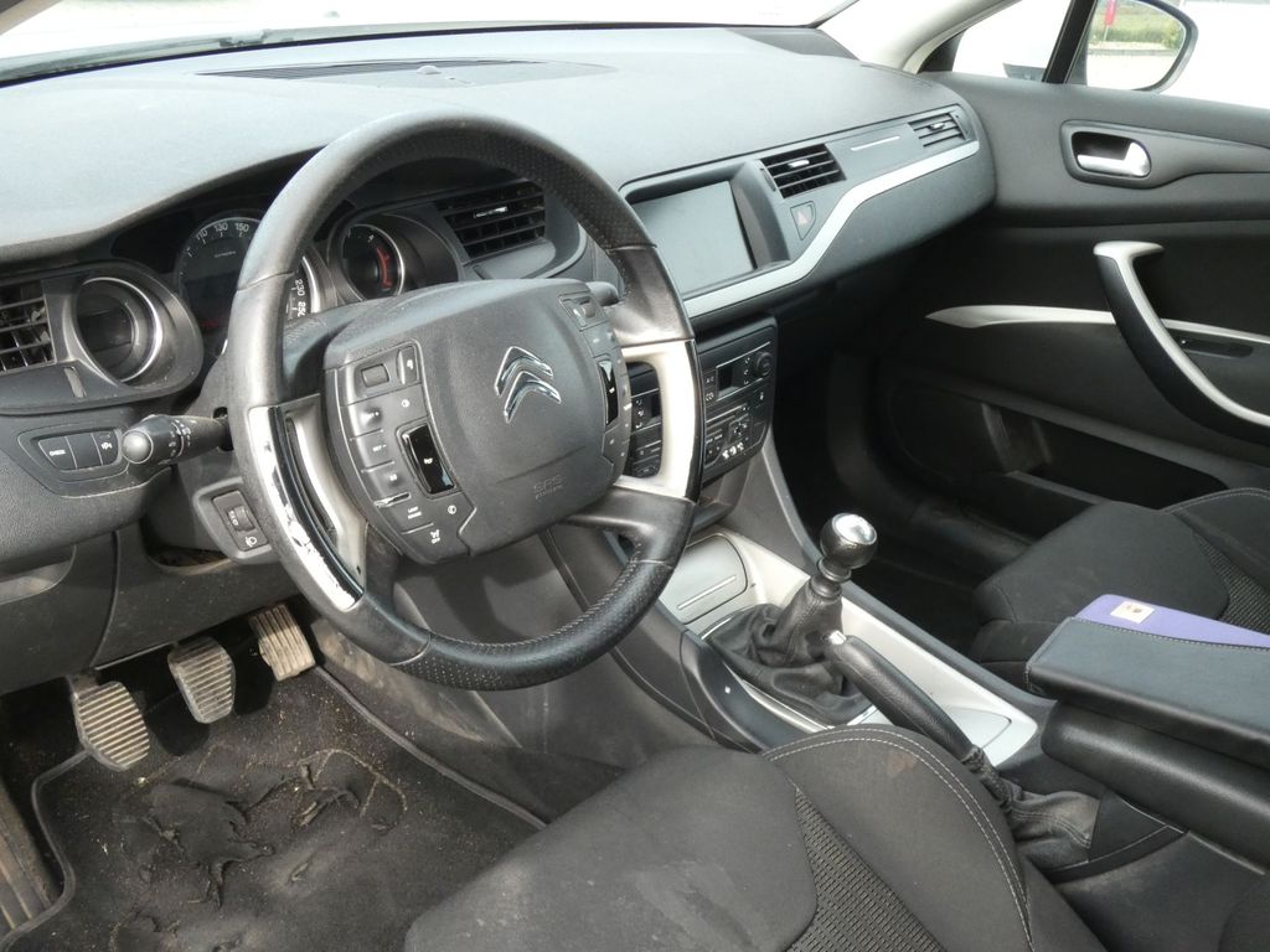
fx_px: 1321
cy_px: 476
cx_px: 635
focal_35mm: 36
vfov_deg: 39.7
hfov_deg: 51.4
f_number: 6.3
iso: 400
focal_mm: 6.5
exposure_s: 1/80
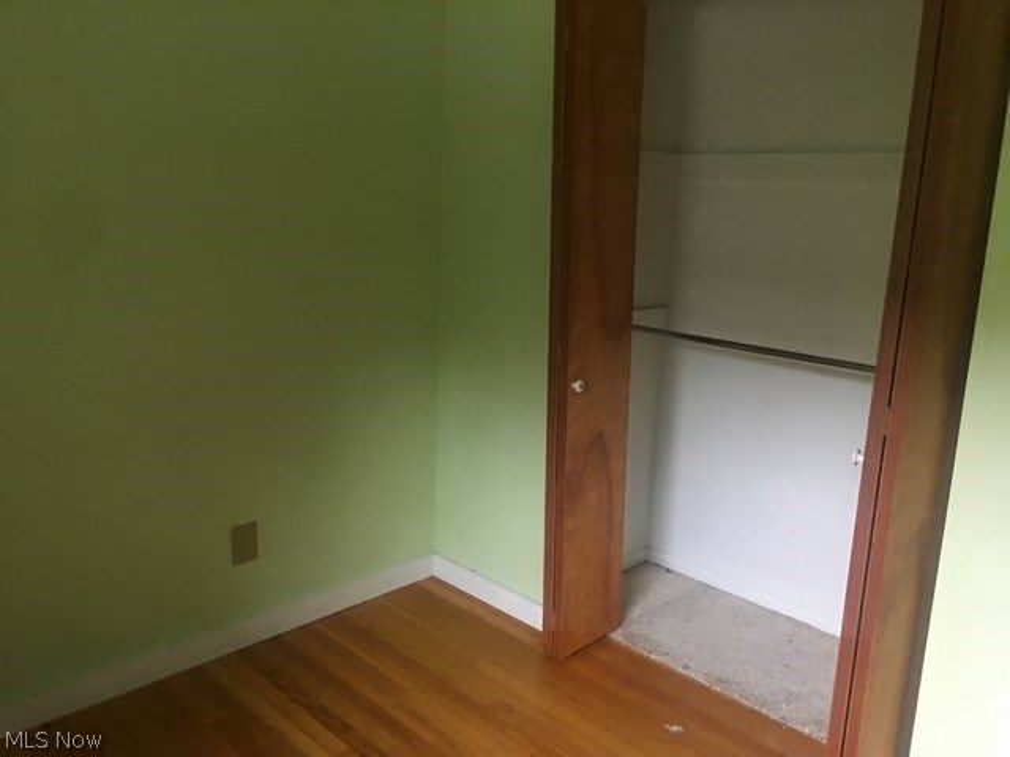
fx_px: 846
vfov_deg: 48.2
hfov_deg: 61.7
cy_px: 378
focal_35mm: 29
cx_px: 505
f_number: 2.2
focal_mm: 4.15
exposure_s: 1/4
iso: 50
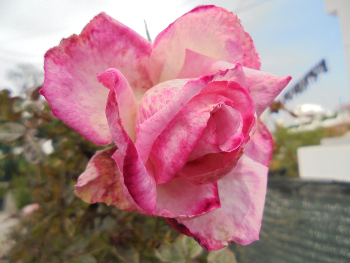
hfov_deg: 67.3
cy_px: 132
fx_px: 263
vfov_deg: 53.1
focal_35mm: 26
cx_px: 175
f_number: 3.5
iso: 100
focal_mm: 4.6
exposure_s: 1/640
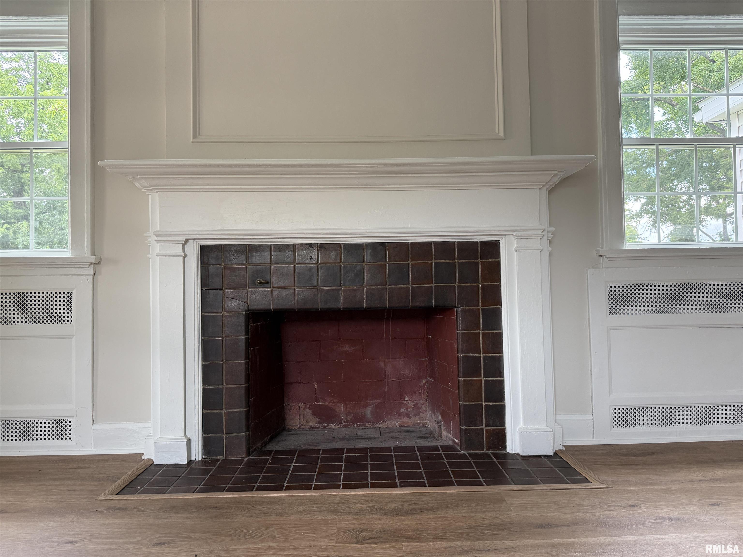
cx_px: 372
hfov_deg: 71.6
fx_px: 515
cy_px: 278
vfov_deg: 56.8
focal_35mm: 24
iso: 160
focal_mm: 6.76
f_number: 1.78
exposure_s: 1/146
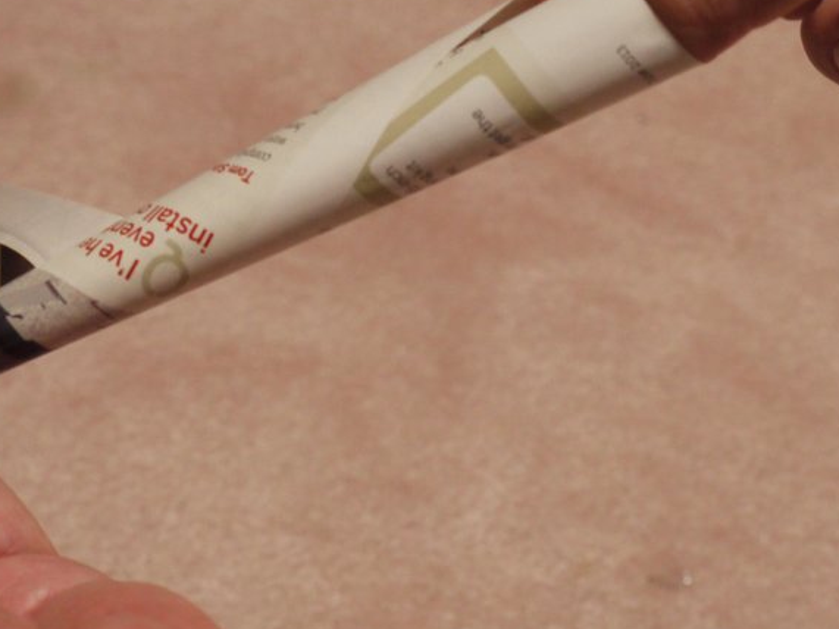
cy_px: 237
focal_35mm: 122
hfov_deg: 16.0
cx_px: 97
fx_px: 2956
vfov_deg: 12.1
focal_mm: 34
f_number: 5.5
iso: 800
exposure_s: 1/100
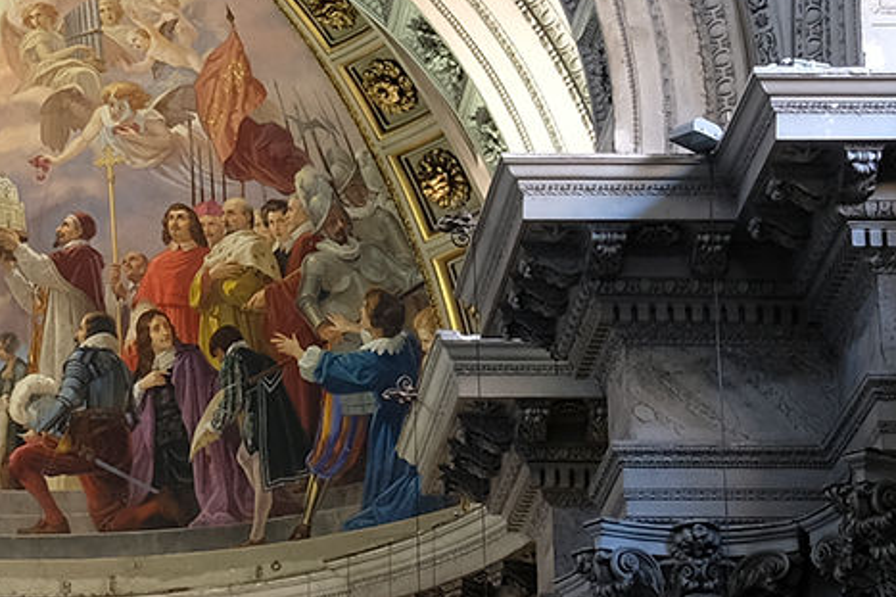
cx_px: -67
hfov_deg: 11.3
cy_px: 785
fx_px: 4478
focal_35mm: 180
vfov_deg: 7.5
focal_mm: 23
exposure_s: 3.7
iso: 200
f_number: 11
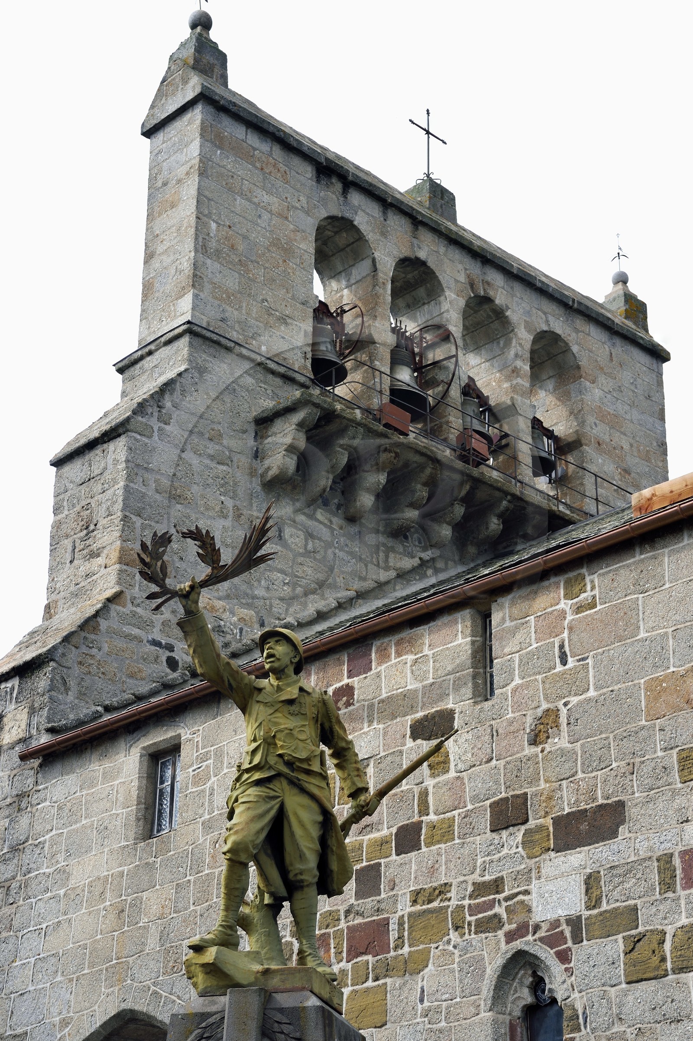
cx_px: 346
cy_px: 520
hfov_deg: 19.4
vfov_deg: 28.9
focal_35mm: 70
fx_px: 2023
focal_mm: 70
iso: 200
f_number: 10
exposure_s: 1/250
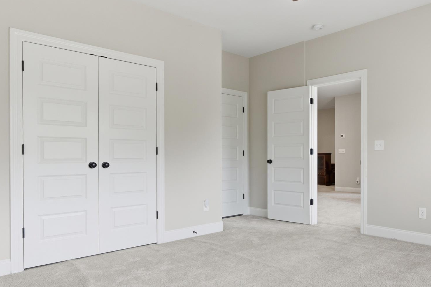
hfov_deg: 65.4
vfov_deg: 47.8
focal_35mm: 27
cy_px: 165
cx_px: 291
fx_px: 323
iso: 250
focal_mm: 16
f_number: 9
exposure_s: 1/125
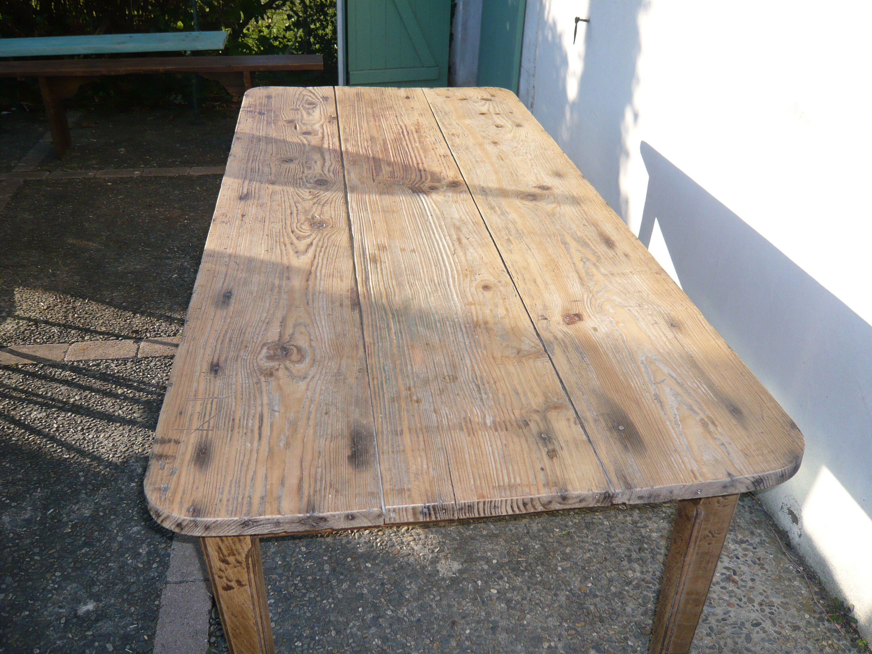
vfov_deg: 46.8
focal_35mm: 30
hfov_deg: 60.0
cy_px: 327
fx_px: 756
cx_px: 436
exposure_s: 1/400
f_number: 2.9
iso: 100
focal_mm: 4.9
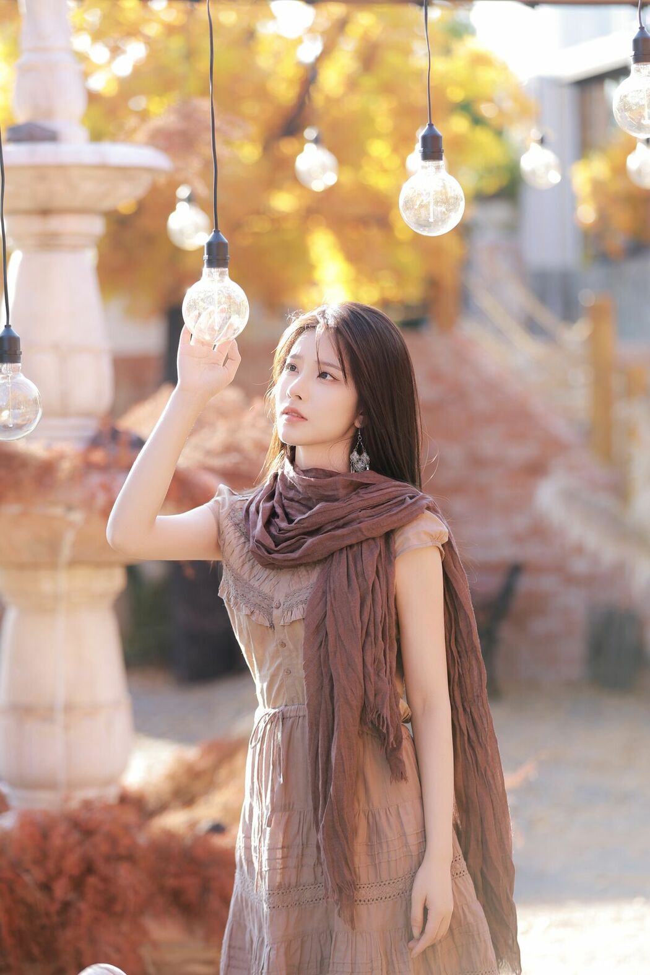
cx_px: 325
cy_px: 488
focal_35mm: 114
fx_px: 3087
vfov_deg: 17.9
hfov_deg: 12.0
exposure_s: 1/250
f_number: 2.8
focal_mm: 115
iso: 160
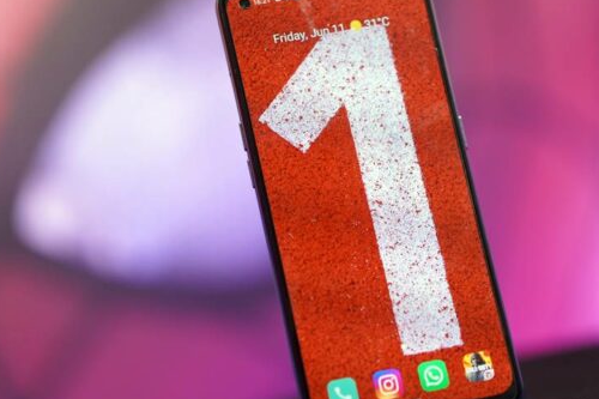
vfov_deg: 11.7
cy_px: 195
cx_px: 346
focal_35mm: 117
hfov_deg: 17.5
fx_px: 1946
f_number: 1.4
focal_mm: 56
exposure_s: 1/100
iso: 250
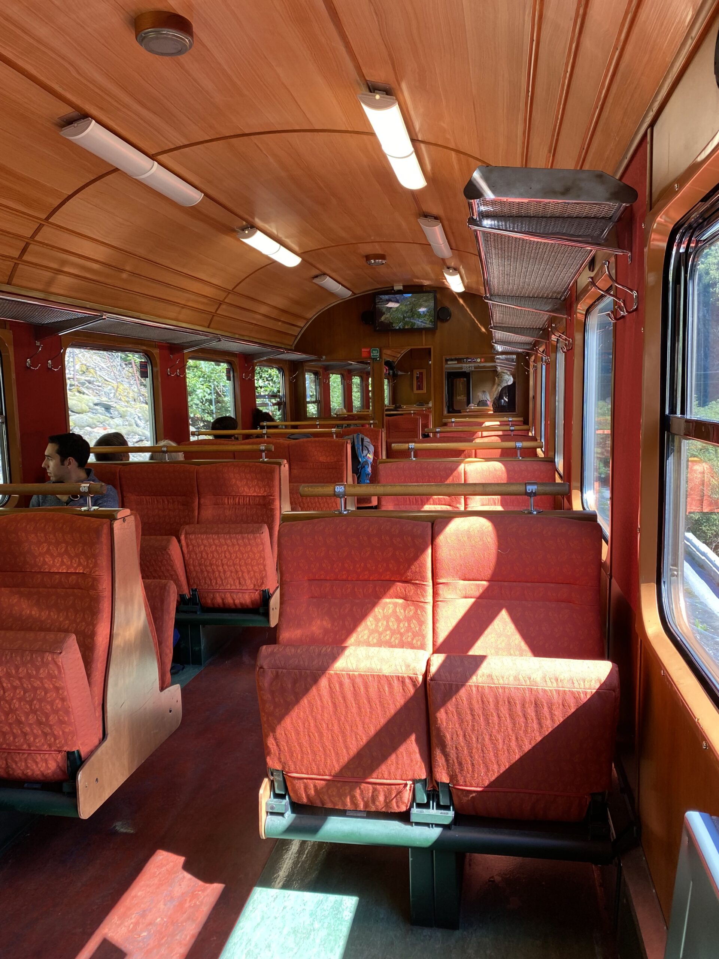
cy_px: 480
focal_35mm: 26
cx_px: 360
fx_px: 720
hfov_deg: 53.1
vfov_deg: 67.3
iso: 50
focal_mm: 4.25
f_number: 1.8
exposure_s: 1/122
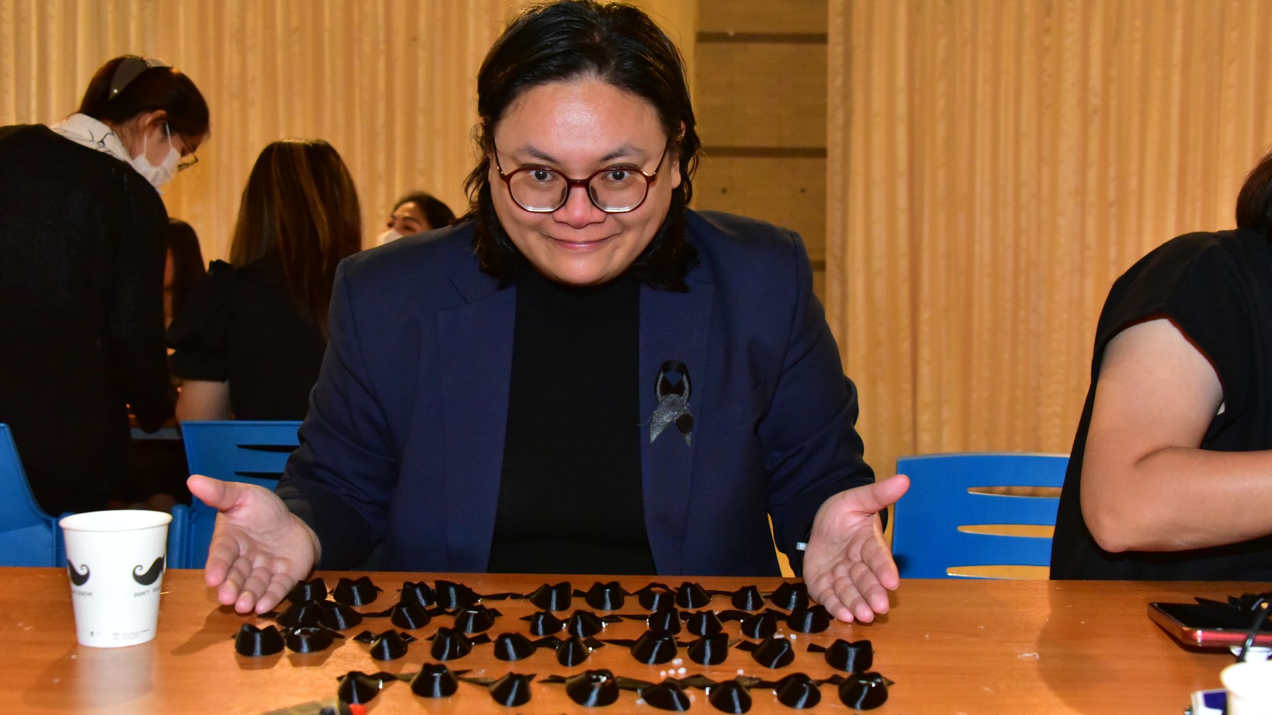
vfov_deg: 29.7
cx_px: 634
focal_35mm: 40
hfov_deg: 50.5
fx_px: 1349
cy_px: 344
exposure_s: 1/100
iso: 8000
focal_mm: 38
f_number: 6.3
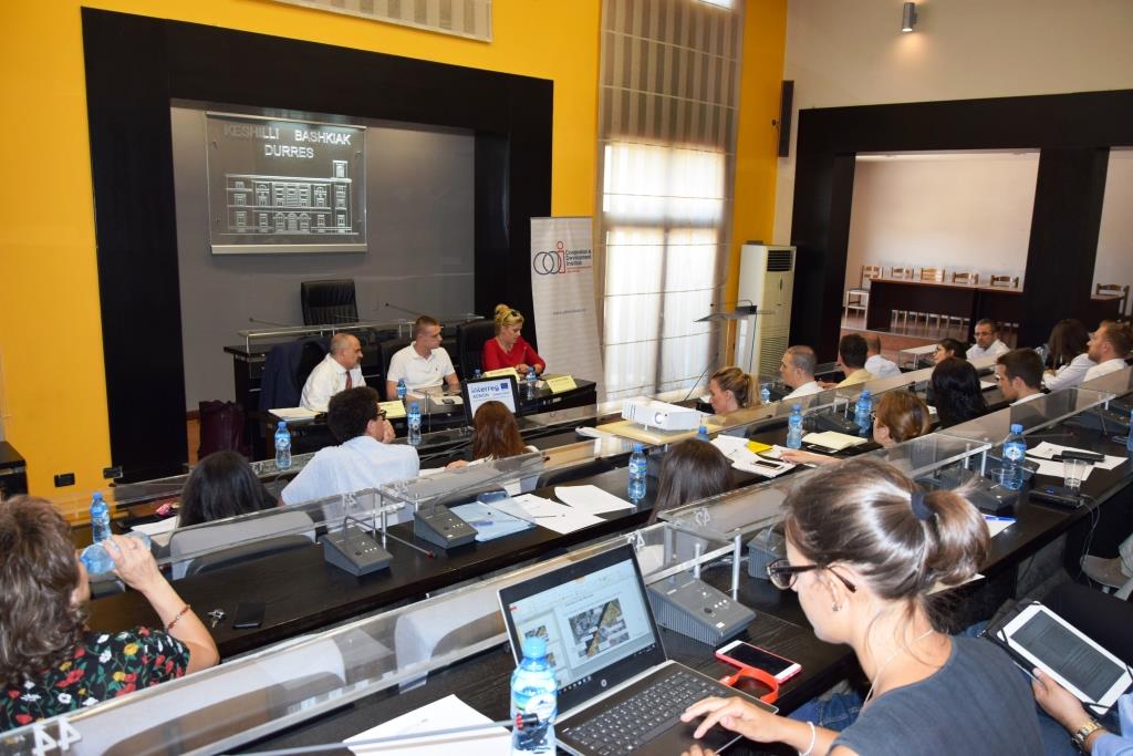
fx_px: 850
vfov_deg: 47.9
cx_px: 566
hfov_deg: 67.4
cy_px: 378
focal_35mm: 27
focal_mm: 18
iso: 800
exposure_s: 1/100
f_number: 5
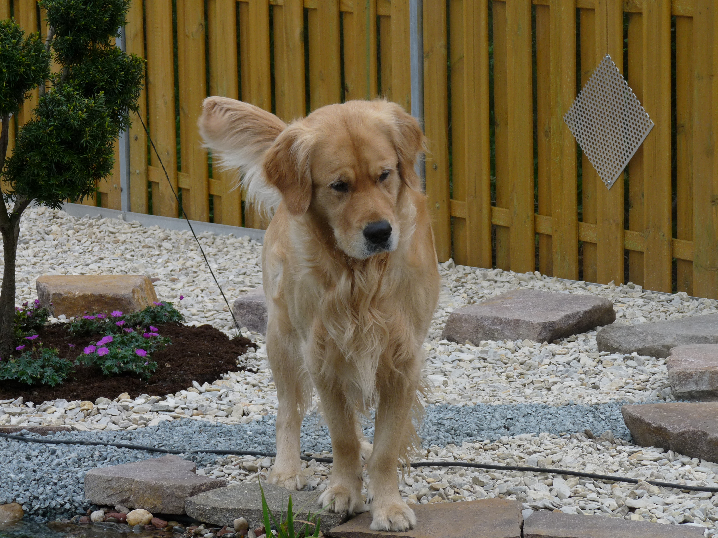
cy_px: 269
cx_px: 359
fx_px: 2779
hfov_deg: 14.7
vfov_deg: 11.1
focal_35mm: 134
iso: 100
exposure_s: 1/200
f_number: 5
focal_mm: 23.7
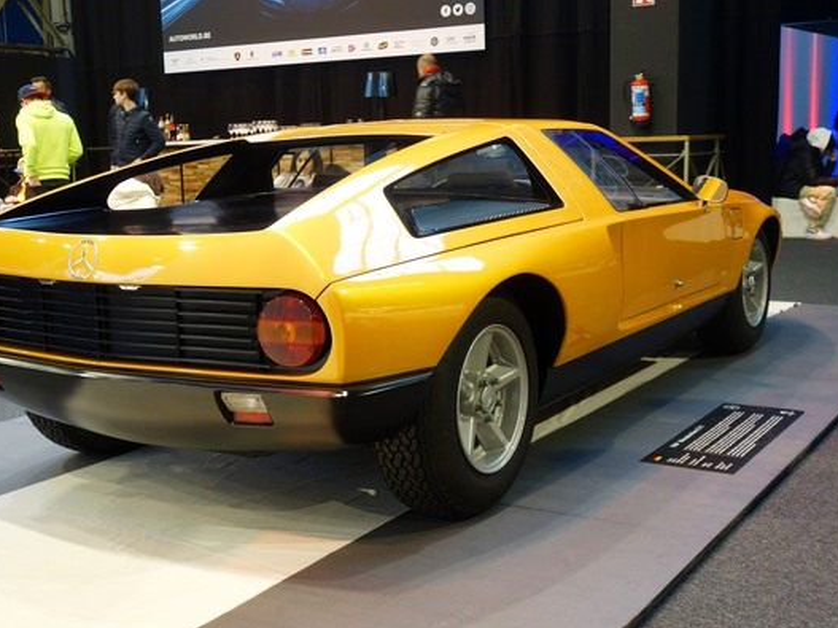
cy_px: 315
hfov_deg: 41.2
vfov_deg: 31.5
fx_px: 1113
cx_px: 393
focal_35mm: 46
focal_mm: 15.64
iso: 400
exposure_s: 1/50
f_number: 3.2
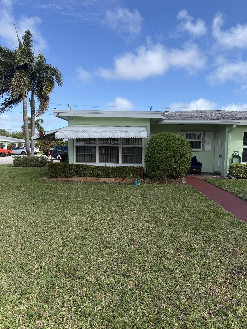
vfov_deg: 71.6
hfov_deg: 56.8
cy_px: 164
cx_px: 124
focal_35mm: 24
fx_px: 228
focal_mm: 6.76
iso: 80
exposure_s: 1/2801
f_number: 1.78
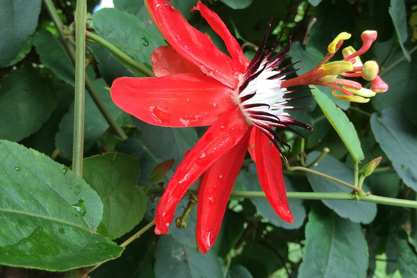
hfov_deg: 55.8
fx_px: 394
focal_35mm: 34
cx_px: 210
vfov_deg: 38.8
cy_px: 123
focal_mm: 3.3
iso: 50
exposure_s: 1/120
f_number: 2.4
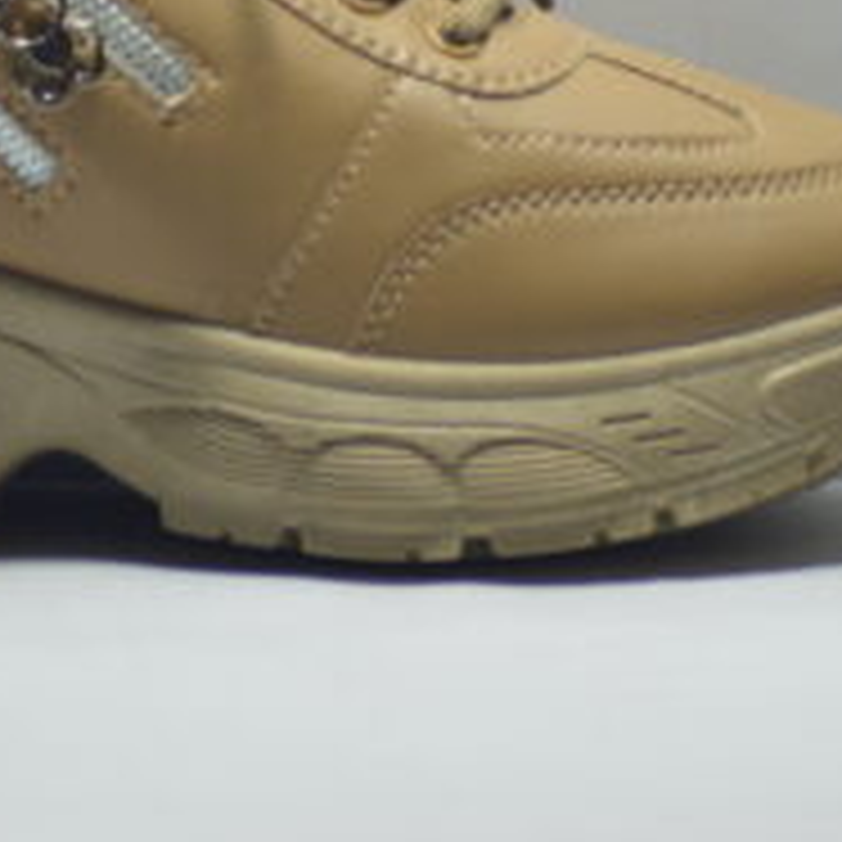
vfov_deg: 4.4
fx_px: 11008
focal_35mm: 400
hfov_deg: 4.4
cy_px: -52
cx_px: 135
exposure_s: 1/125
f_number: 4
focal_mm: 98
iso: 450
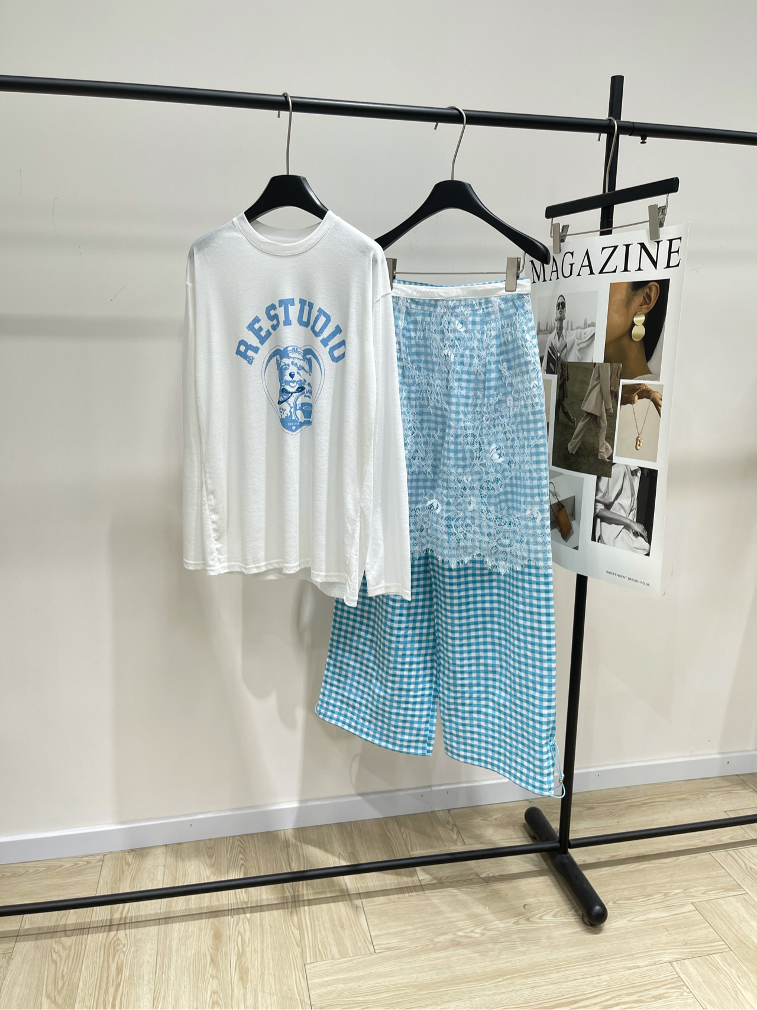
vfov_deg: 67.3
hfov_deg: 53.1
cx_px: 378
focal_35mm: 26
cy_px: 505
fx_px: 758
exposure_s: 1/100
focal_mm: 5.1
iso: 50
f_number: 1.6
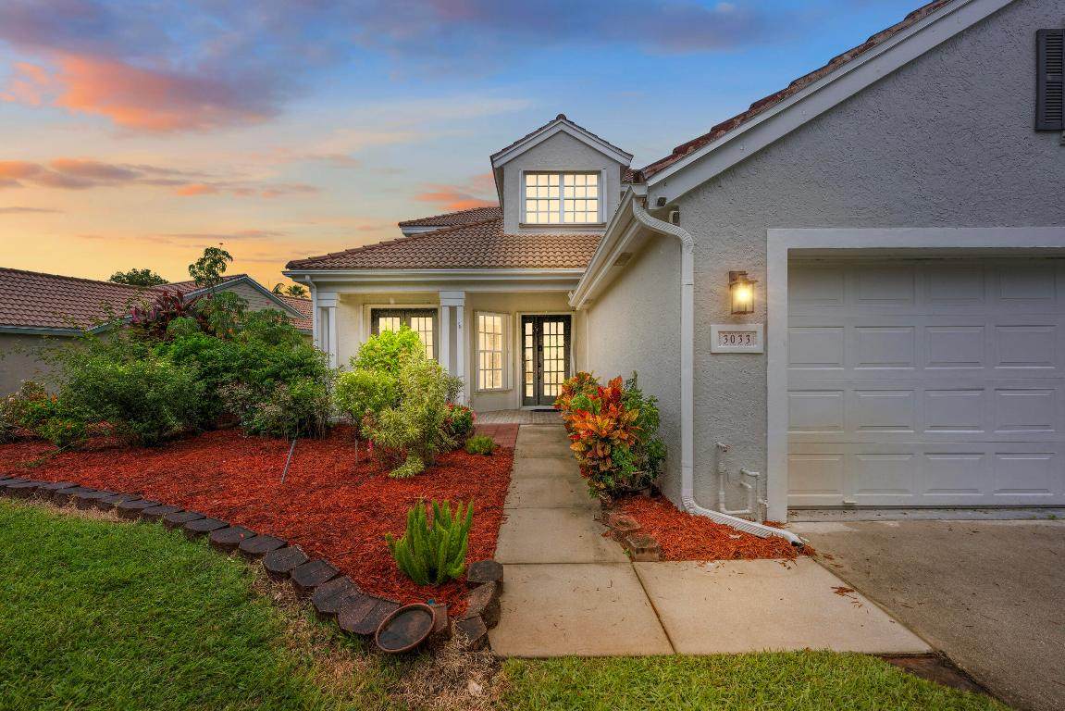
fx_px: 414
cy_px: 356
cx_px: 532
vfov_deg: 81.2
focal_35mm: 14
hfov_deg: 104.2
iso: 500
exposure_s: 1/1000
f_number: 8
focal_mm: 14
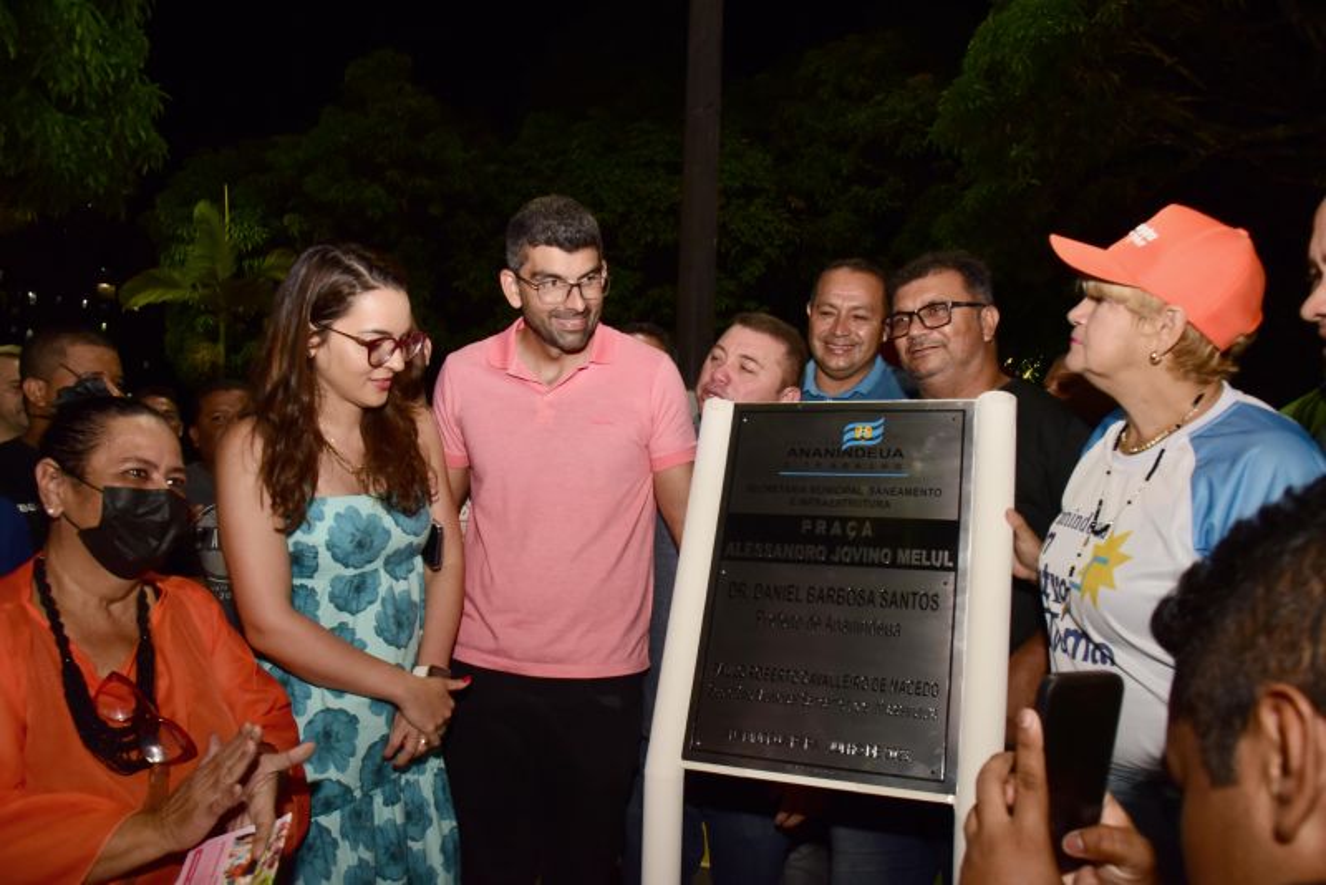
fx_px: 884
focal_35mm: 24
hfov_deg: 73.7
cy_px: 442
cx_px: 663
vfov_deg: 53.2
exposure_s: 1/60
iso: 2500
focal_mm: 24
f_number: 4
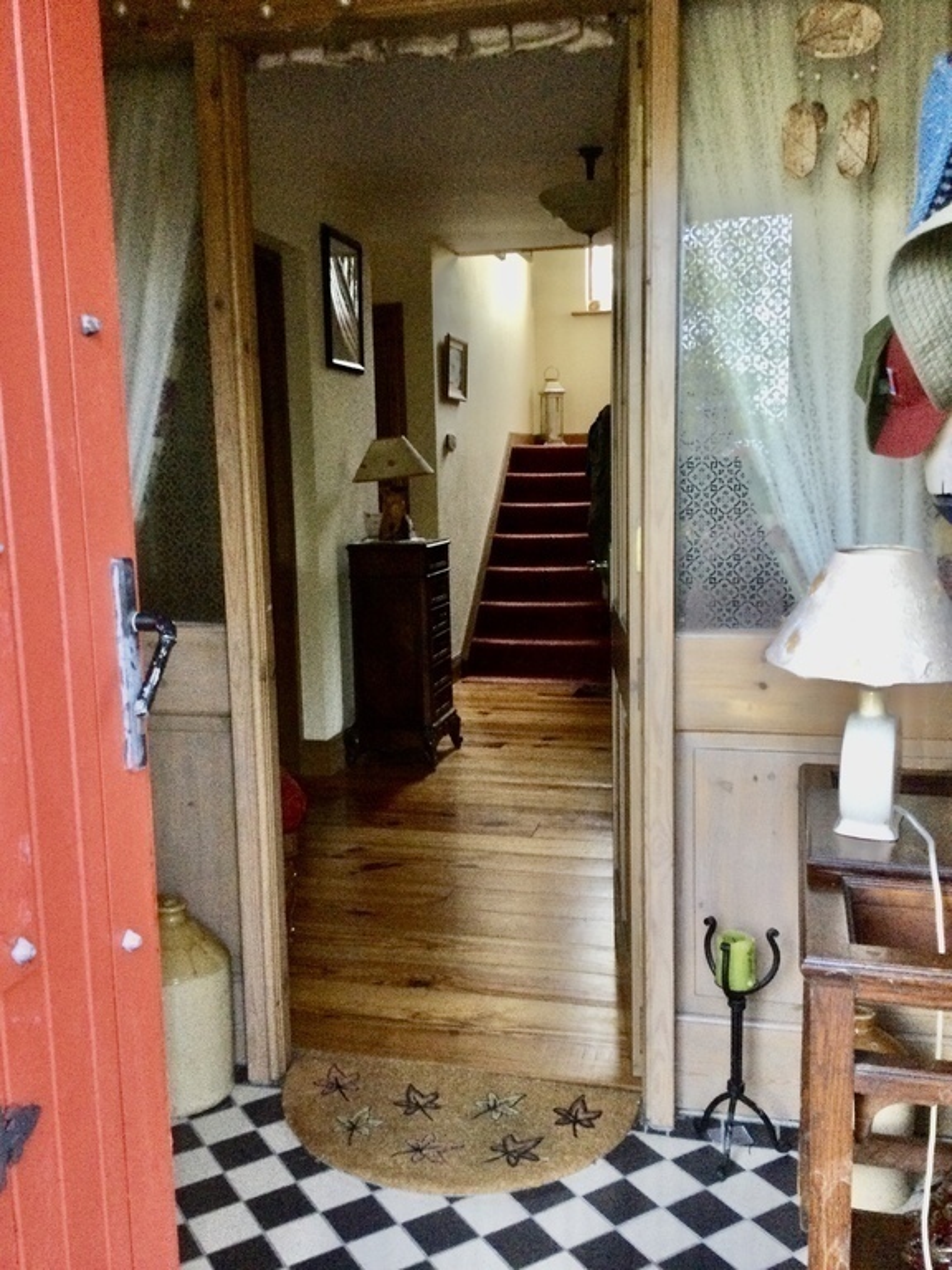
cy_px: 635
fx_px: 1137
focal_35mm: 31
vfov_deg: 58.4
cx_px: 476
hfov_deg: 45.4
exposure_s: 1/33
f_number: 2.4
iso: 200
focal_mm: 3.3
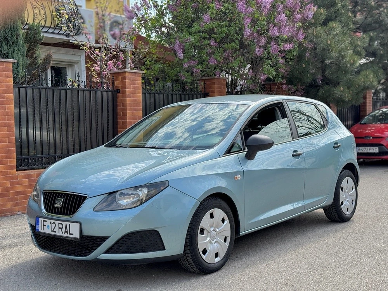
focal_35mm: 48
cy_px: 146
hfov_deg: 39.7
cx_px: 194
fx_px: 538
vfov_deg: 30.3
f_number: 1.78
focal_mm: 6.76
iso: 64
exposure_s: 1/1984
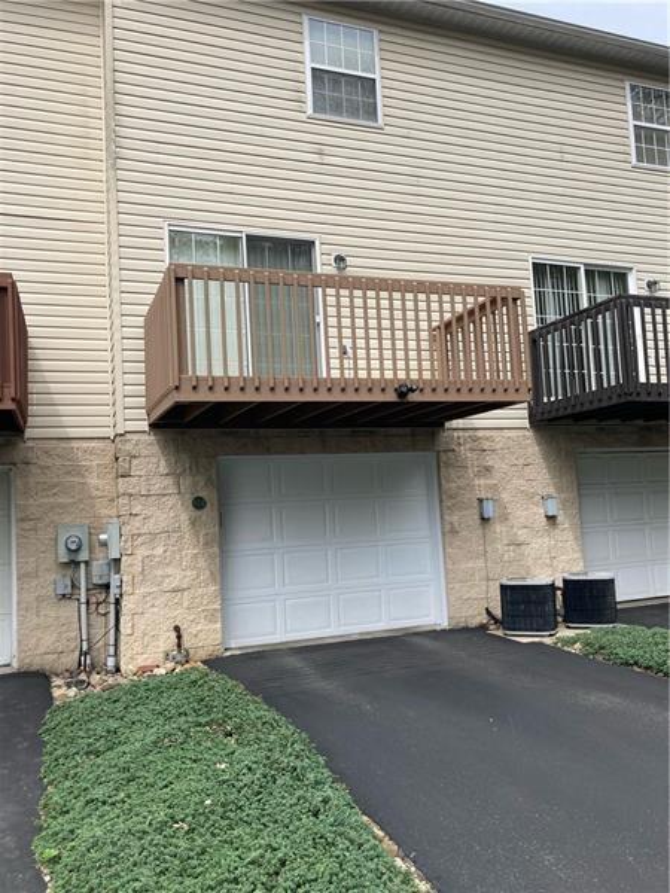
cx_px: 335
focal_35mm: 28
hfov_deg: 49.7
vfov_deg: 63.4
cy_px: 446
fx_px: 723
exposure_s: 1/1279
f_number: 1.8
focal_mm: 3.99
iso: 20
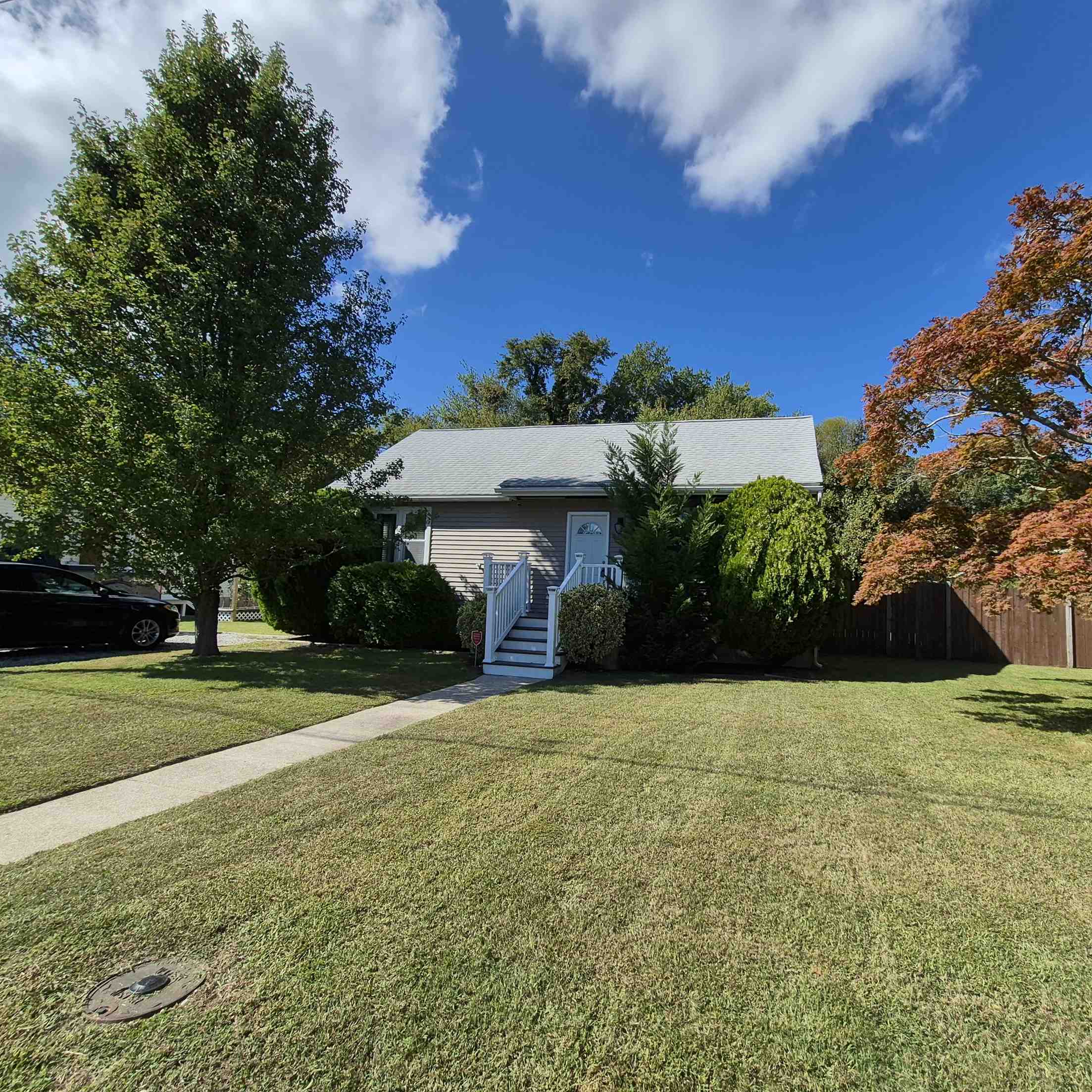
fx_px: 571
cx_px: 649
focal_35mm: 16
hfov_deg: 86.5
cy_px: 530
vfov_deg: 87.4
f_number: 2.2
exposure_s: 1/2656
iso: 50
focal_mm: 1.74
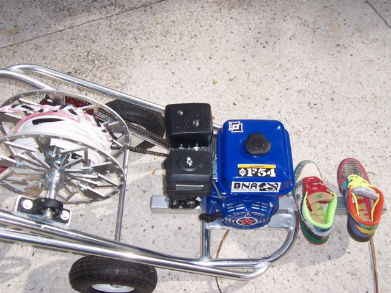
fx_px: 407
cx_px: 196
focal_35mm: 36
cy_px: 146
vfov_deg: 39.7
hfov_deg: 51.4
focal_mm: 5.6
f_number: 5.6
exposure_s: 1/1000
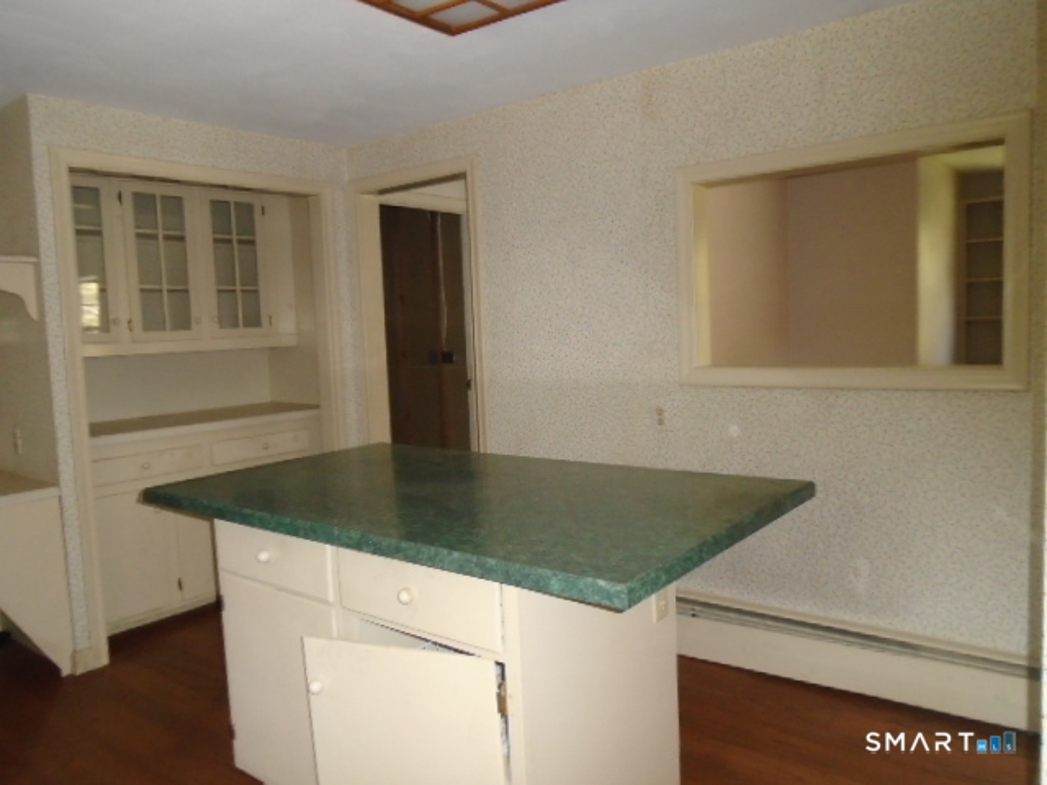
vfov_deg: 53.1
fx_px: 786
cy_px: 392
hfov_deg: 67.3
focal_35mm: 26
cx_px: 524
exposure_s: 1/30
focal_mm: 4.6
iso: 400
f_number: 3.2
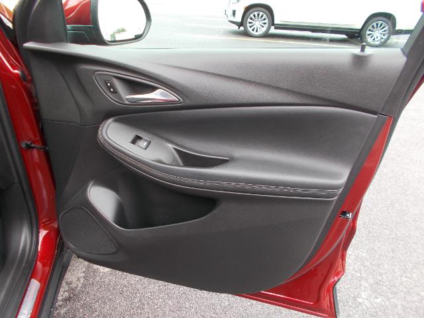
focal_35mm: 26
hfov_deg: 67.3
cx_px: 212
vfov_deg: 53.1
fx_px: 318
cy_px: 159
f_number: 3.2
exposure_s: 1/60
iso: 80
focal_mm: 4.6
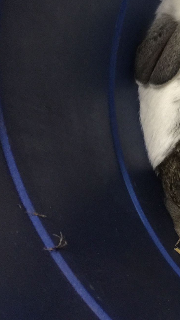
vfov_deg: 26.5
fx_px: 670
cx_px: 362
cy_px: 81
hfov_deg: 13.2
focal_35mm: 79
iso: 125
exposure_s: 1/15
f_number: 2.2
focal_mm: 4.15
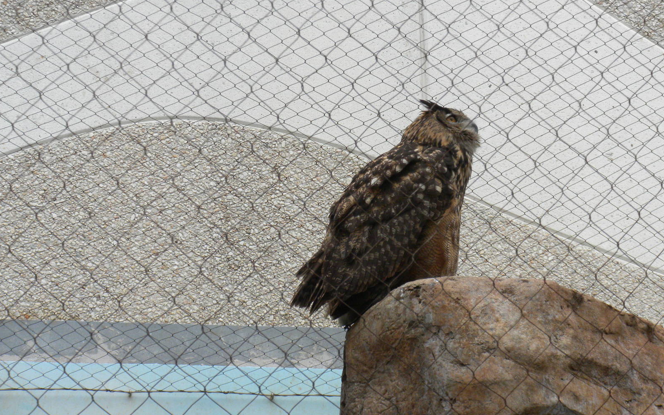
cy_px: 179
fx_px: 2298
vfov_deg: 10.3
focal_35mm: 127
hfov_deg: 16.4
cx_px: 330
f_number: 5.1
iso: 138
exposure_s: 1/552
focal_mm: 21
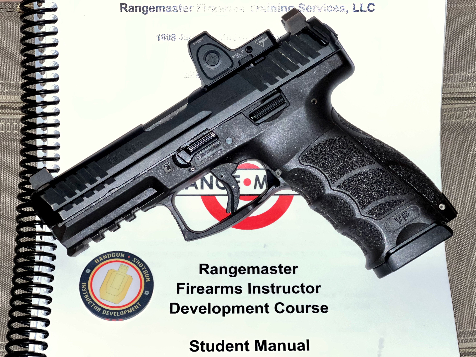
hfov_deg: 25.3
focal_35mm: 77
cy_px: 178
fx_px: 1059
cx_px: 238
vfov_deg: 19.1
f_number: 2.8
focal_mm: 9
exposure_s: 1/30
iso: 160
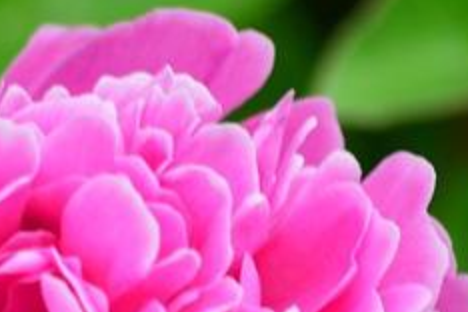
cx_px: 50
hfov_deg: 2.0
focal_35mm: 1025
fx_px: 13324
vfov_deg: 1.3
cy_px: 364
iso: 100
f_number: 5.6
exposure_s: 1/50
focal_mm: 200
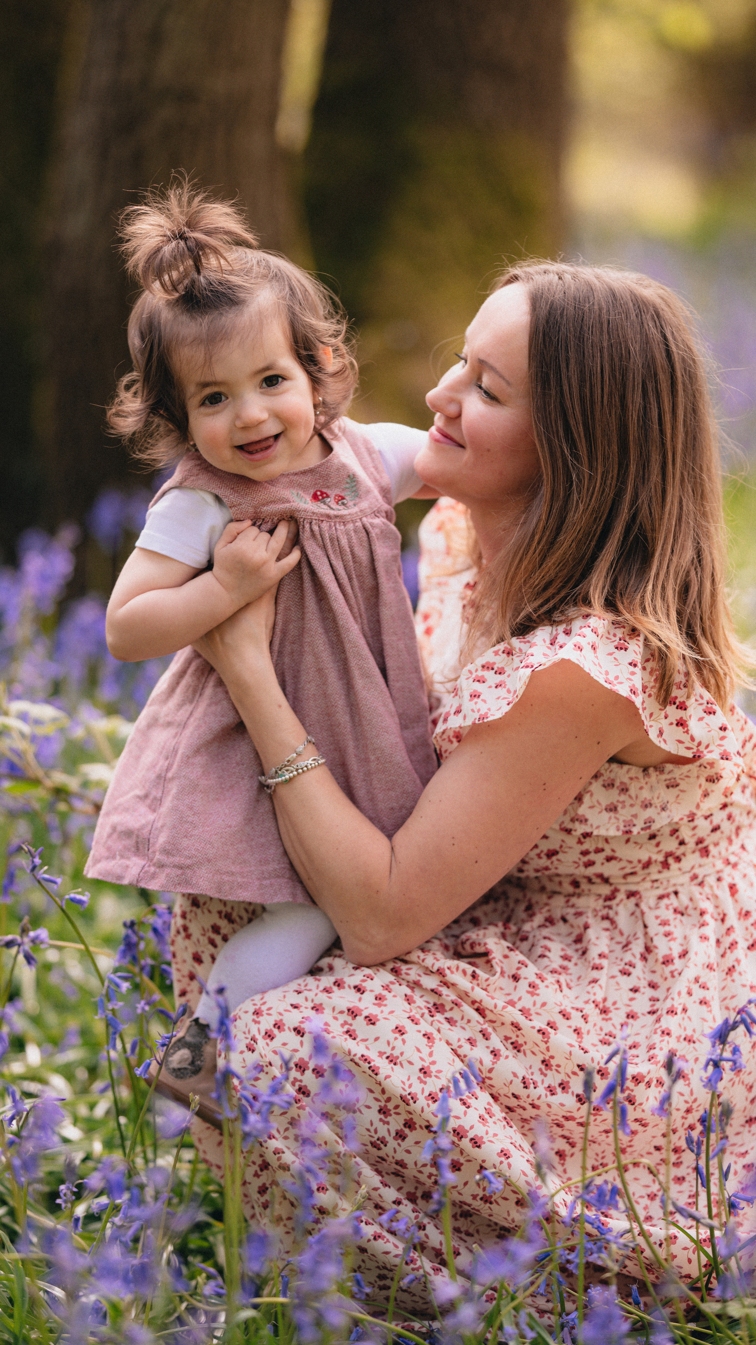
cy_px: 658
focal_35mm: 147
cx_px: 409
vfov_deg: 14.6
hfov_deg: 8.3
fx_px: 5238
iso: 80
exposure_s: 1/320
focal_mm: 135
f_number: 1.8
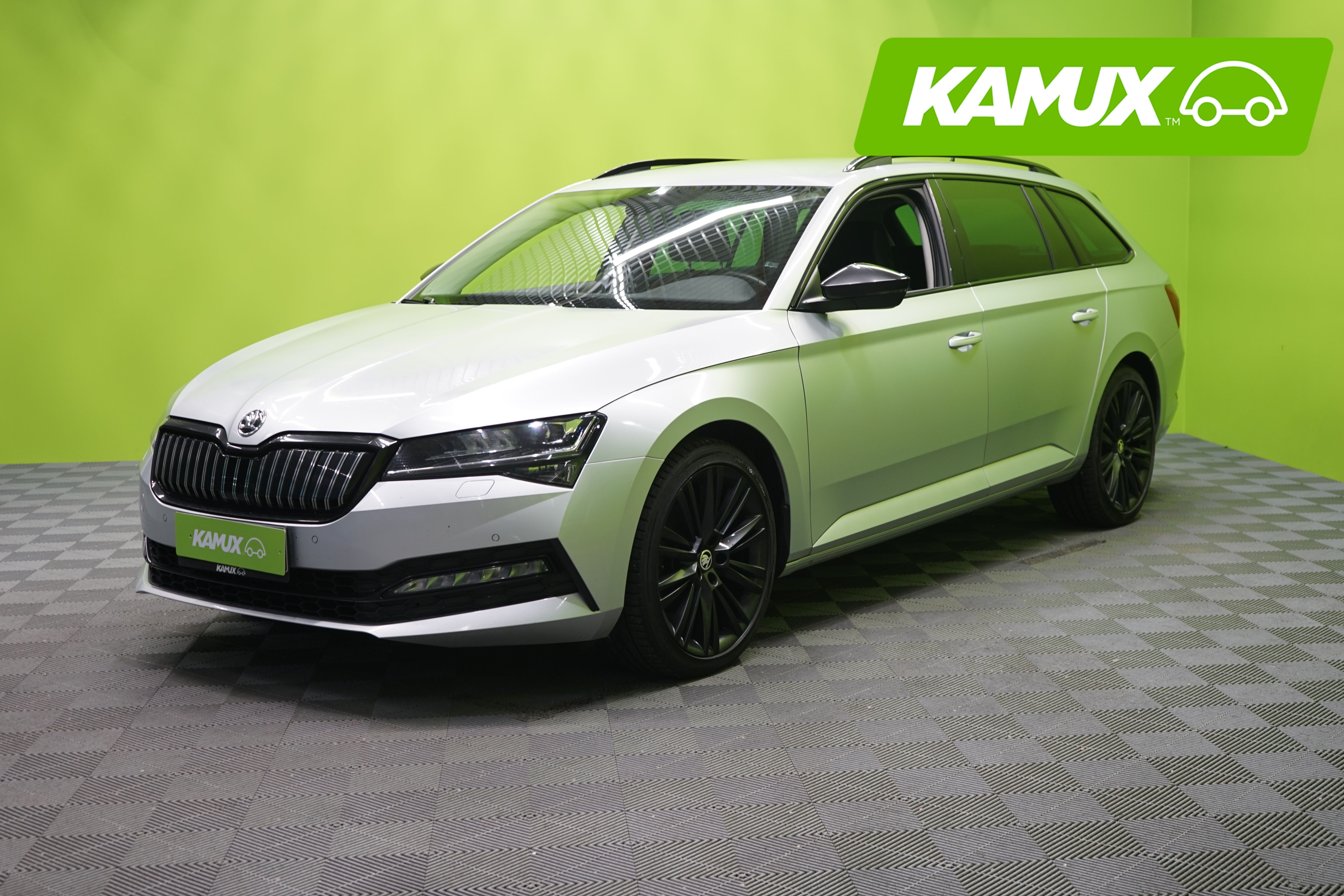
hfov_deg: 43.6
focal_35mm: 45
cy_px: 452
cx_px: 681
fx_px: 1680
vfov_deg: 29.9
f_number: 5
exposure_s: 1/6
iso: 250
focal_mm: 44
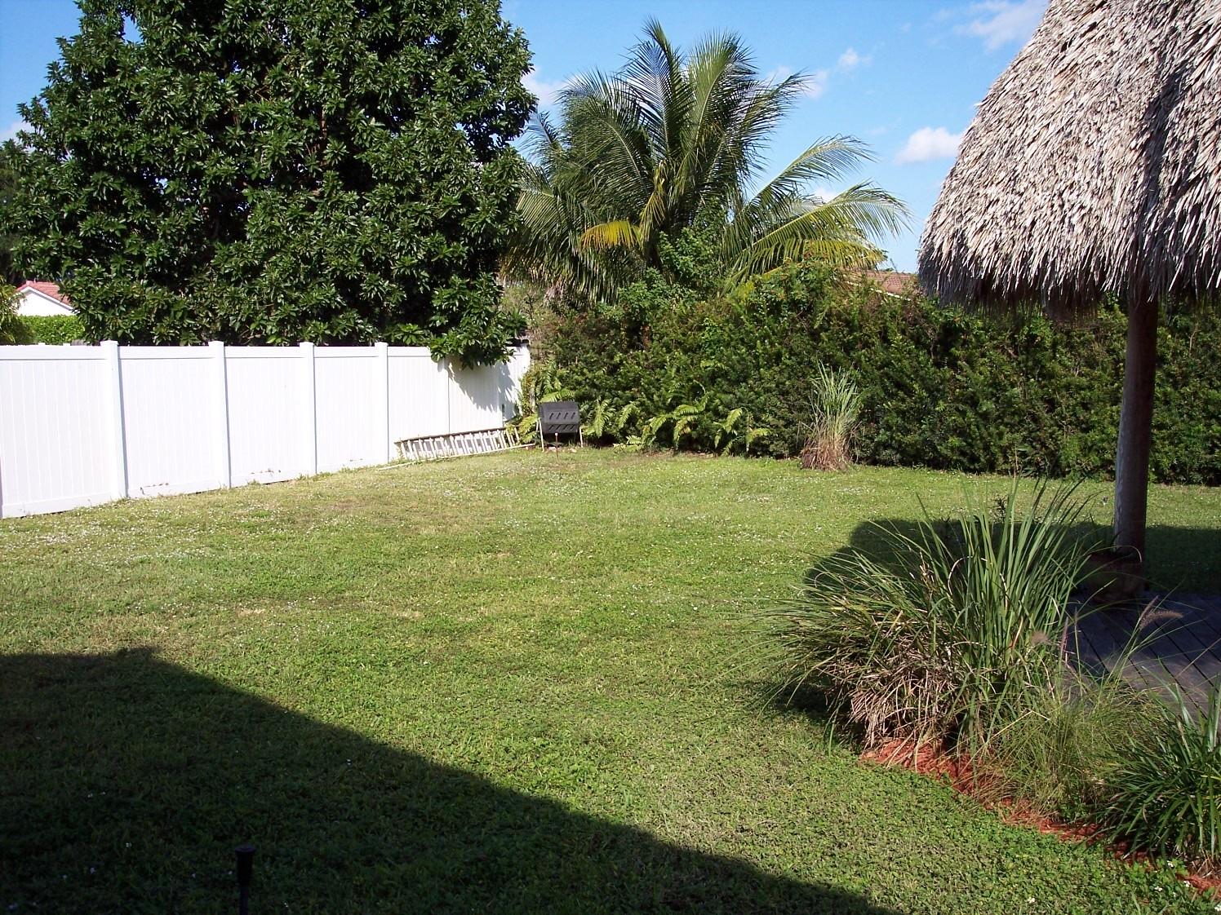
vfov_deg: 36.8
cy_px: 458
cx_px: 610
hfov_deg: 47.9
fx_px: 1376
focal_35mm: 39
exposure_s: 1/500
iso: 100
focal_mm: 8
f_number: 3.4
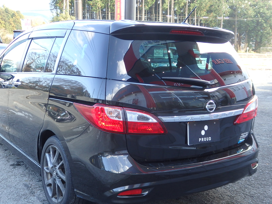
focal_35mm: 44
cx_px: 119
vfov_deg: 32.9
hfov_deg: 42.9
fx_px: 346
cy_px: 103
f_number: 3.6
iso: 125
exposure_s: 1/50
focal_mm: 6.6
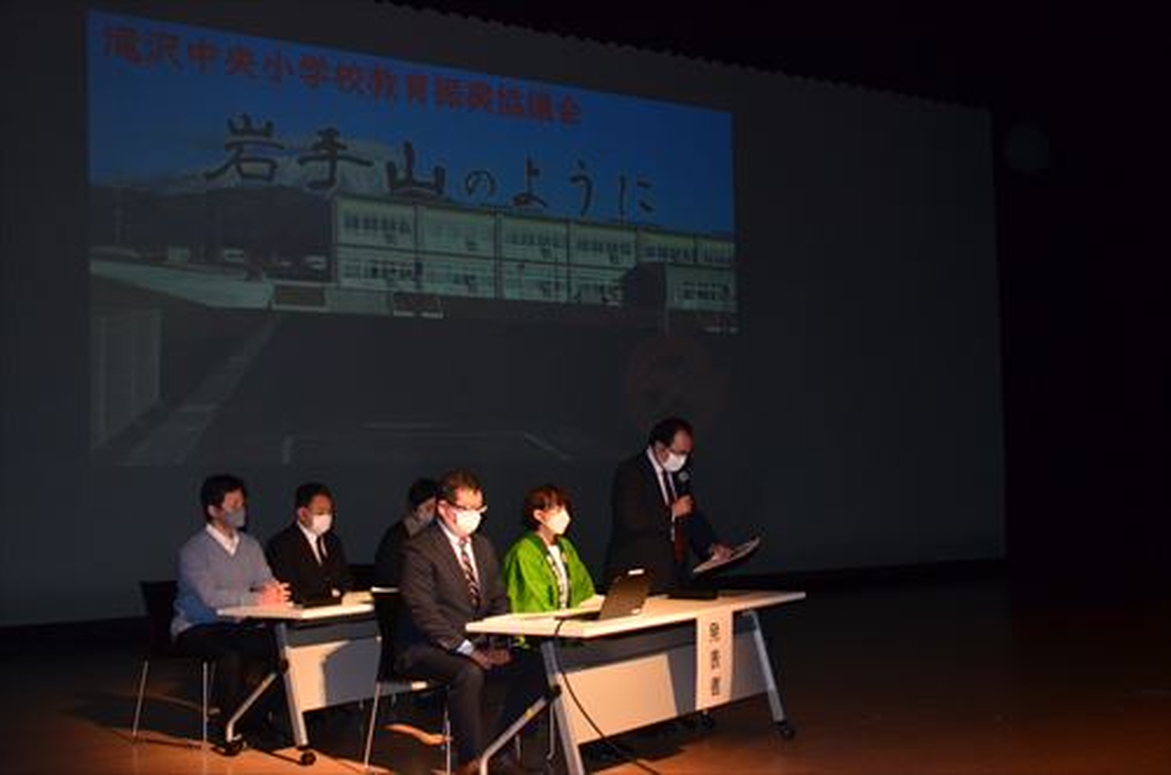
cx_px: 586
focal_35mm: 39
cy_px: 388
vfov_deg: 34.1
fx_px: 1266
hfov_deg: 49.6
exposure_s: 1/160
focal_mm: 26
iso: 1600
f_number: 4.5
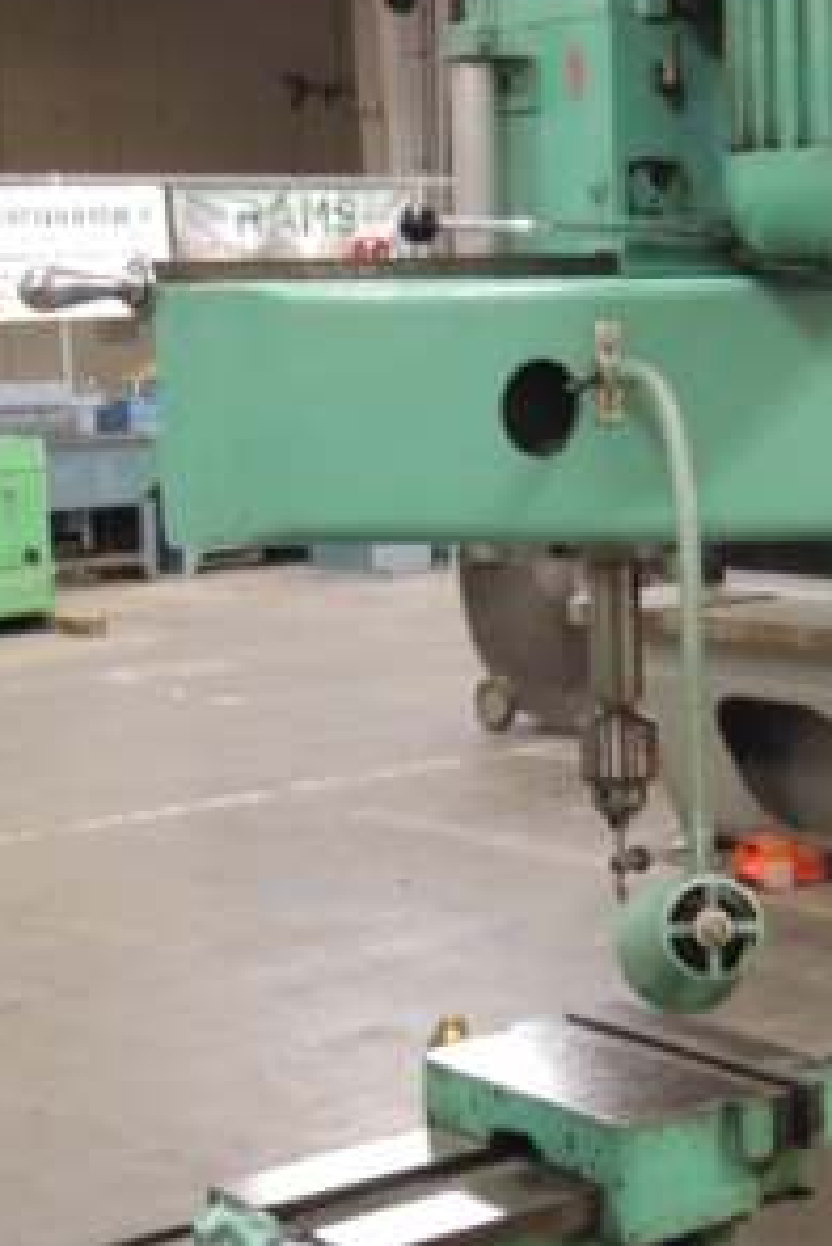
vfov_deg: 25.7
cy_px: 676
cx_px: 697
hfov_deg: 17.1
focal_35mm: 79
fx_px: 2735
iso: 800
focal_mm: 9
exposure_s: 1/13
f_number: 3.7
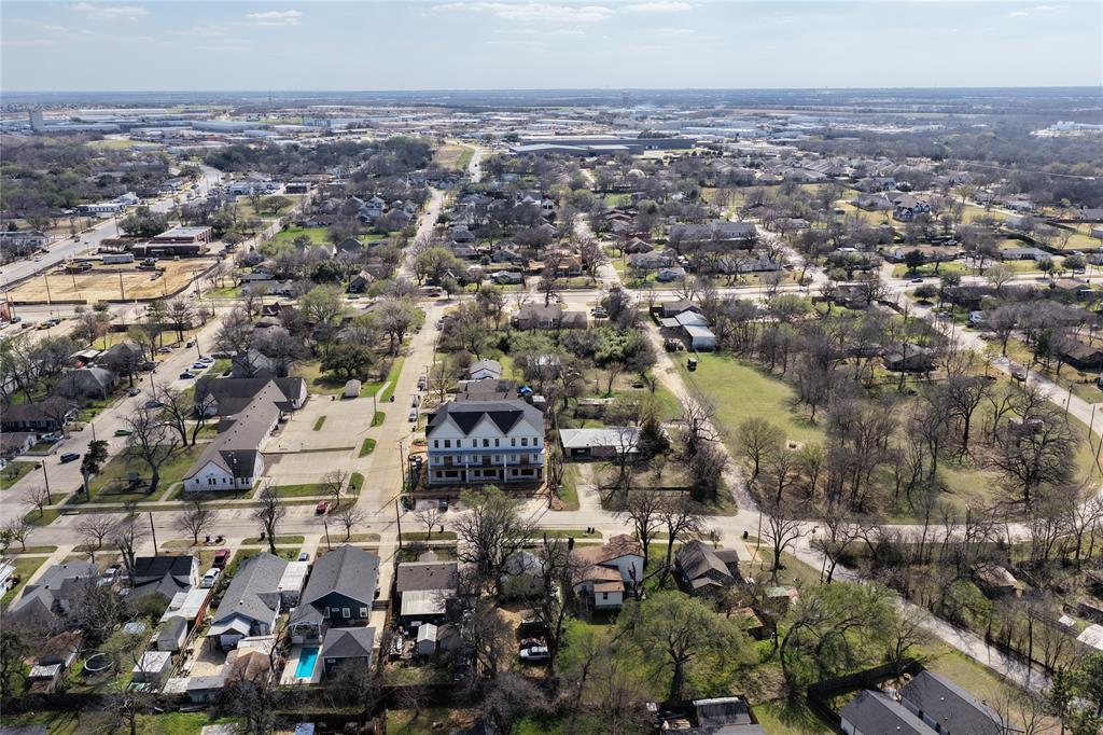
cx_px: 552
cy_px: 368
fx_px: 858
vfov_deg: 46.4
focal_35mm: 28
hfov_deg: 65.5
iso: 400
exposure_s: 1/180
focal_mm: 14.45
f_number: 2.8
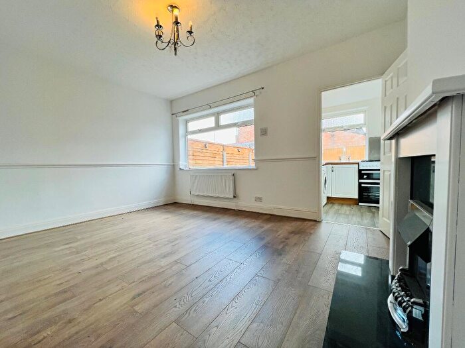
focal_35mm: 13
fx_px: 175
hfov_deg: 106.2
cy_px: 174
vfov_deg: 89.9
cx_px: 232
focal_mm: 1.57
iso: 50
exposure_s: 1/100
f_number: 1.8
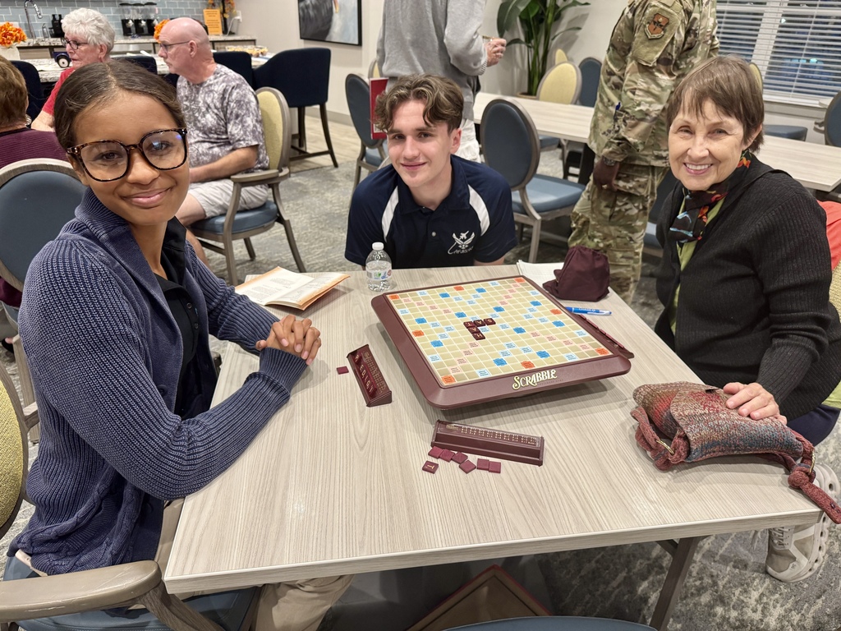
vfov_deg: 56.8
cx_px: 420
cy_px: 316
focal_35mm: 24
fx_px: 583
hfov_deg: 71.6
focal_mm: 6.76
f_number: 1.78
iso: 200
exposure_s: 1/60
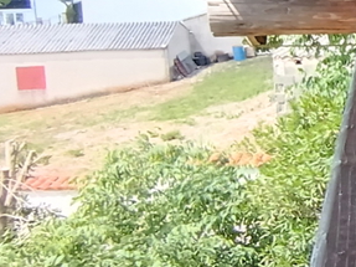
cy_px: 45
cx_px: 654
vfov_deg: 20.4
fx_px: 730
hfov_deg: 19.7
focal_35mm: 71
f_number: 2.2
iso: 100
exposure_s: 1/134
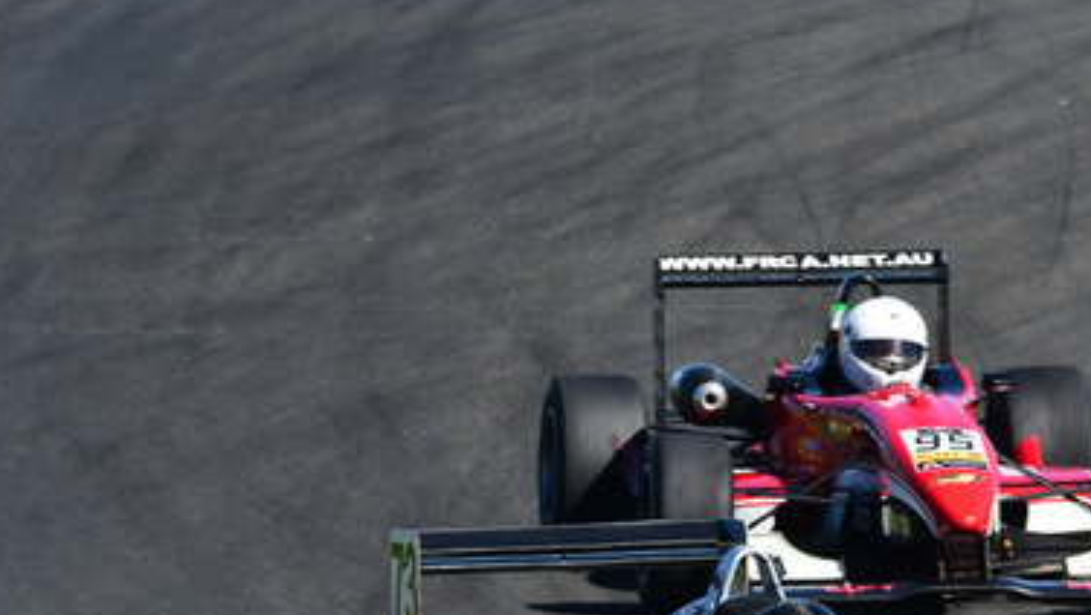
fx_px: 25154
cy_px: 458
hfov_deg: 2.5
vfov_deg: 1.4
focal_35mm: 869
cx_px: 752
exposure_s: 1/640
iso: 500
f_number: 11
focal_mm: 260
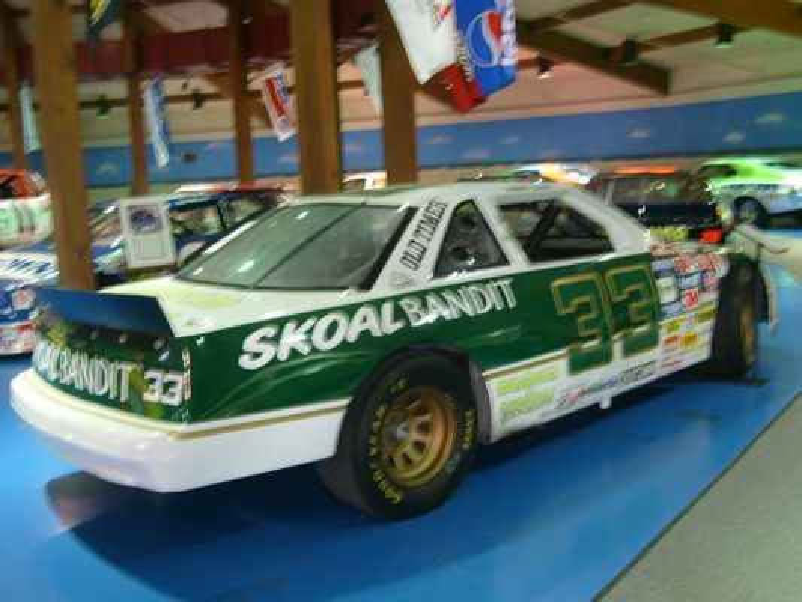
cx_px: 401
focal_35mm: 35
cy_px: 301
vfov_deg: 40.7
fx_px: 811
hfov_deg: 52.6
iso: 80
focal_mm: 5.8
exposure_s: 1/4
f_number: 2.8
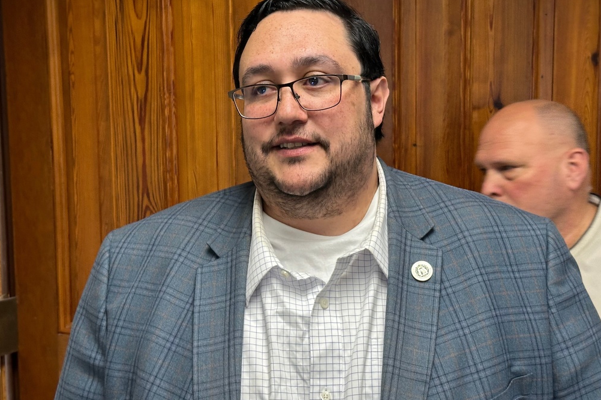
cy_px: 197
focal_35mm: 51
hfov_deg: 38.9
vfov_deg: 26.5
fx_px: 851
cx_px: 304
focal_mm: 6.86
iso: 200
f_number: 1.78
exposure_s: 1/60
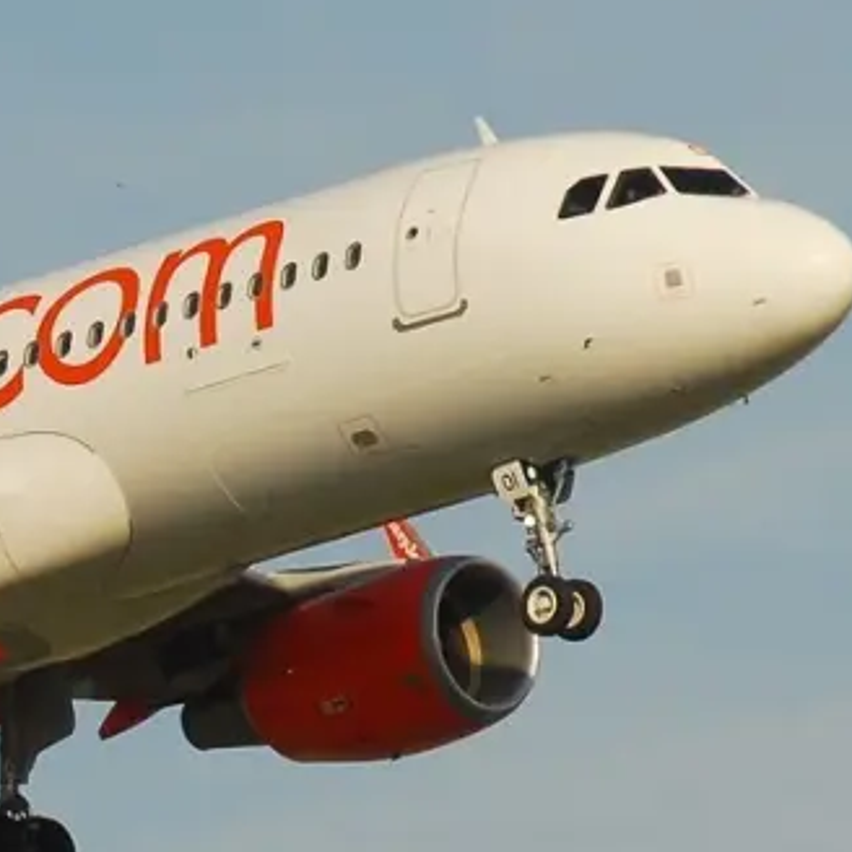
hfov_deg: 2.0
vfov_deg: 2.0
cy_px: 544
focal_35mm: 876
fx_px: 24393
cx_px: -382
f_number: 8
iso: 200
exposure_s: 1/750
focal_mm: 220
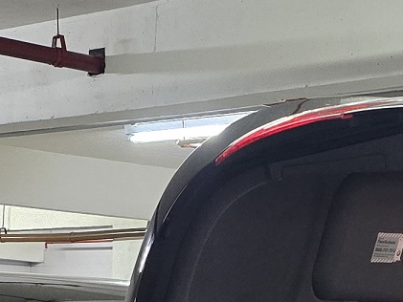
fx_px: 1526
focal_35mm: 131
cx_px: 87
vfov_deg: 10.5
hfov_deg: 15.0
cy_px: 590
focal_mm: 6.3
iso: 1600
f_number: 1.7
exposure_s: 1/40
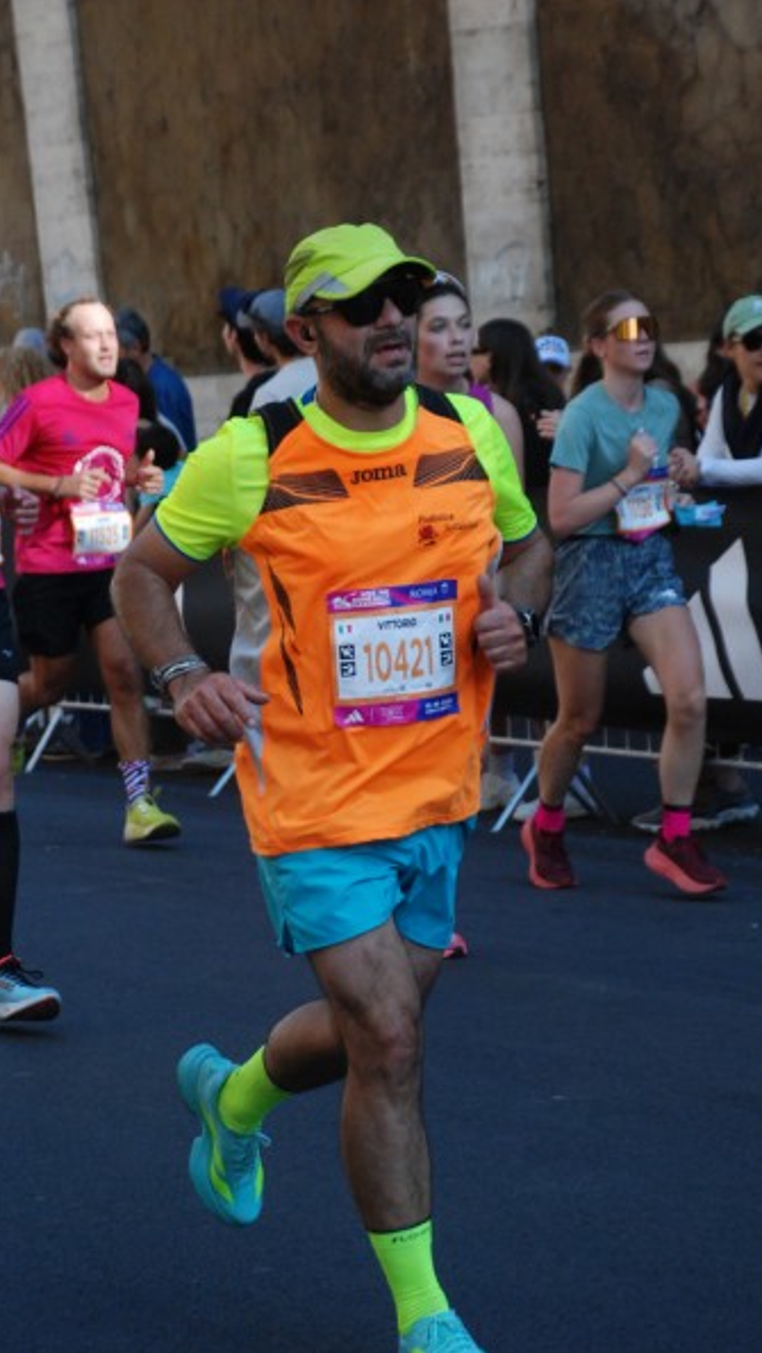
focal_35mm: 127
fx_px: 4559
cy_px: 675
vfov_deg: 16.9
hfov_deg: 9.6
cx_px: 411
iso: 1000
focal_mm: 80
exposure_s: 1/800
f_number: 5.6
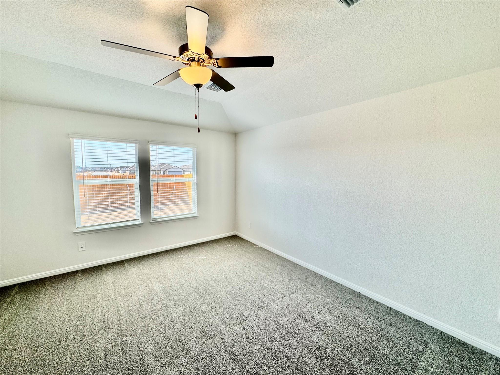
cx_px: 250
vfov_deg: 85.7
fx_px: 202
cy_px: 188
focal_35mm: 14
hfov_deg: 102.1
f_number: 2.2
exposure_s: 1/163
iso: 40
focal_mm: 2.22
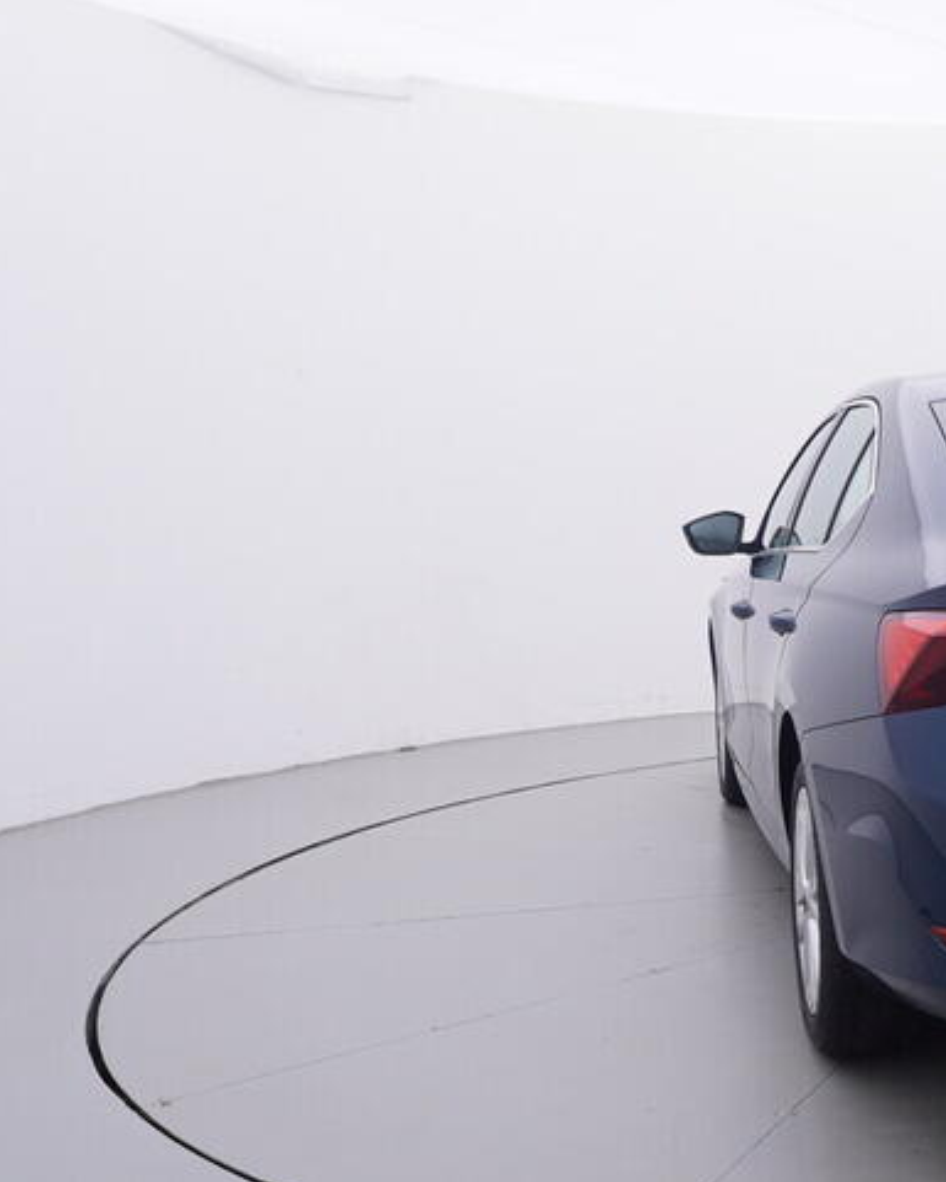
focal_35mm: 45
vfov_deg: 41.1
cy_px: 659
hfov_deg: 29.9
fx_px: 1574
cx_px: 1049
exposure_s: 1/80
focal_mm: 15
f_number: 5
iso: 200
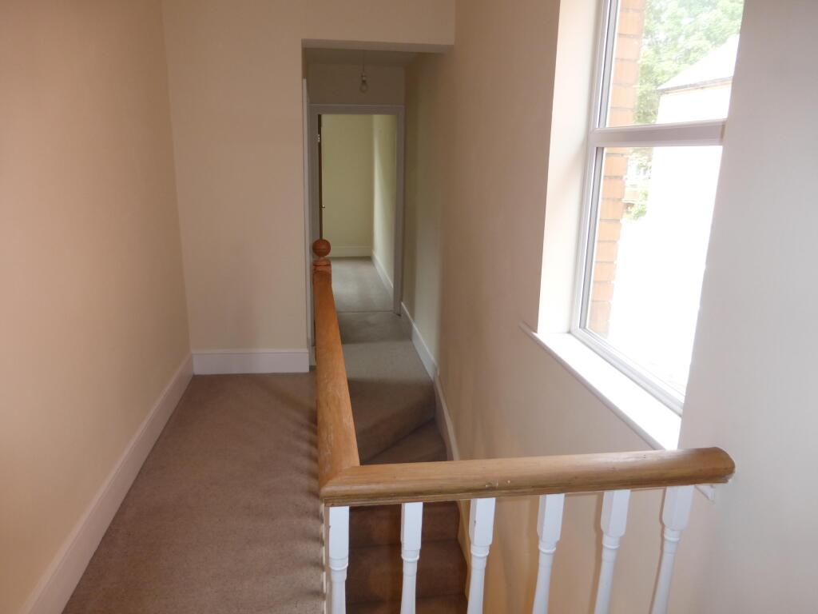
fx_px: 567
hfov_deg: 71.6
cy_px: 307
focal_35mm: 24
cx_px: 409
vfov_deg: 56.8
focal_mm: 4.3
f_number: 3.3
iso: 160
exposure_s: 1/60
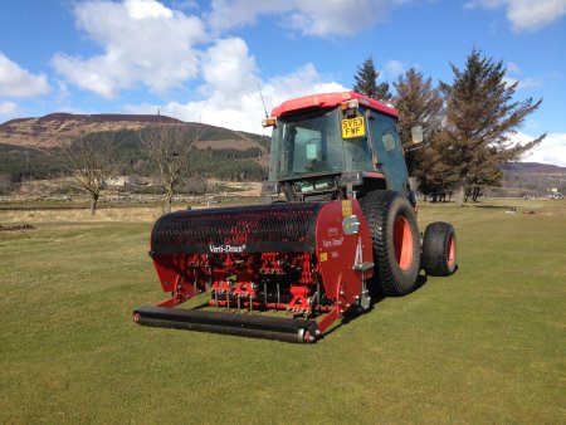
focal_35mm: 33
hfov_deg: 55.3
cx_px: 283
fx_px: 540
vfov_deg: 43.0
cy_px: 212
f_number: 2.4
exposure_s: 1/1466
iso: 50
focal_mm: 4.13
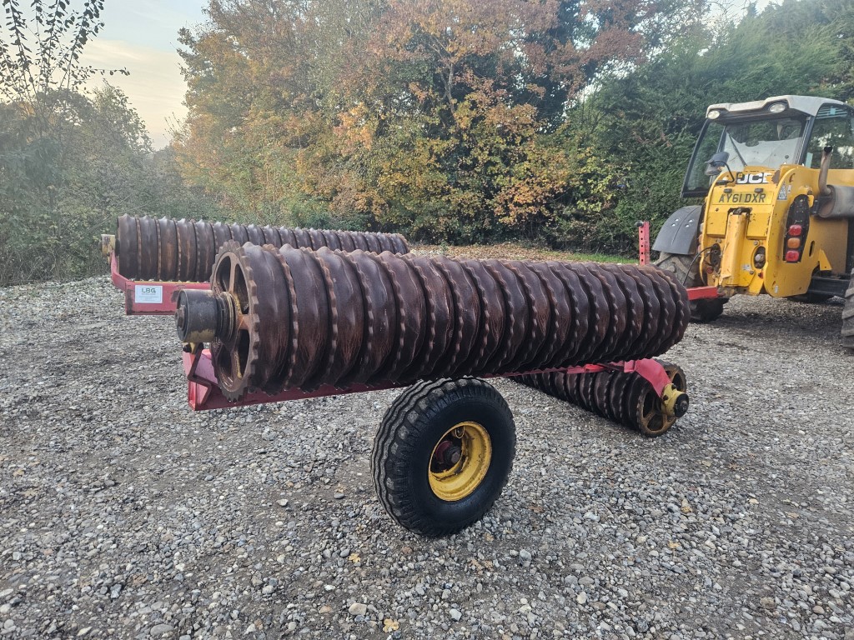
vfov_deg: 58.9
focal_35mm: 23
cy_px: 320
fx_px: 567
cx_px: 427
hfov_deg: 73.9
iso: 200
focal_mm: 5.4
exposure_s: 1/100
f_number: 1.8
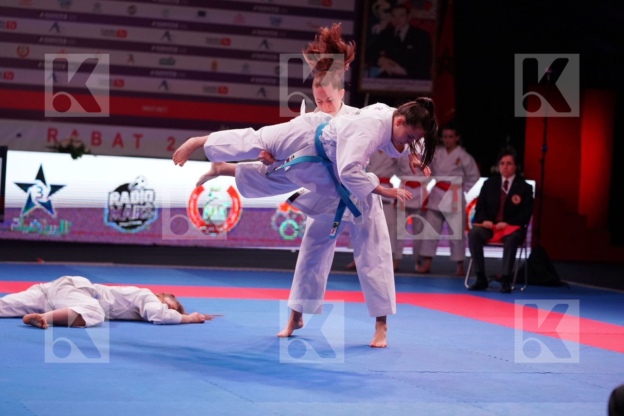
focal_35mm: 93
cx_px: 312
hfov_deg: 21.9
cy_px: 208
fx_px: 1612
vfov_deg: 14.7
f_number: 2.8
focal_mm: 93
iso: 4000
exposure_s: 1/1000
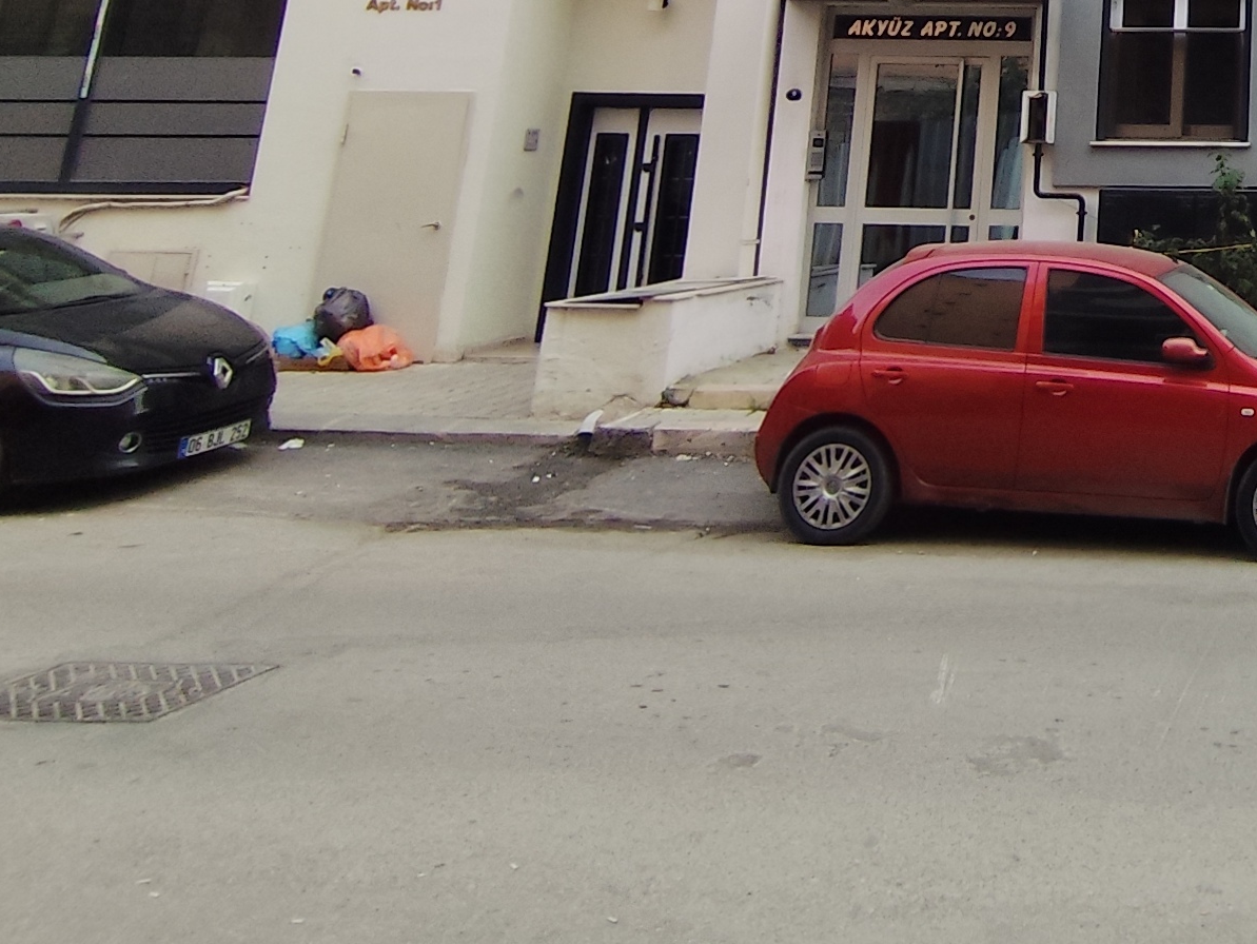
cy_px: -270
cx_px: 1462
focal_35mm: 44
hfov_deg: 35.1
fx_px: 1599
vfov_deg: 27.6
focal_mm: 1.65
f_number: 2.2
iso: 50
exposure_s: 1/699
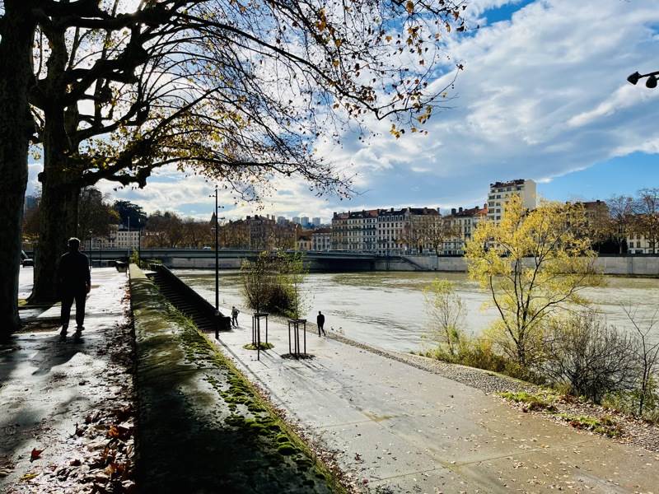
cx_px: 330
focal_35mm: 26
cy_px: 247
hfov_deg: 67.3
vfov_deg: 53.1
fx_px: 495
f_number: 1.6
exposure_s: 1/9091
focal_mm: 5.1
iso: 50
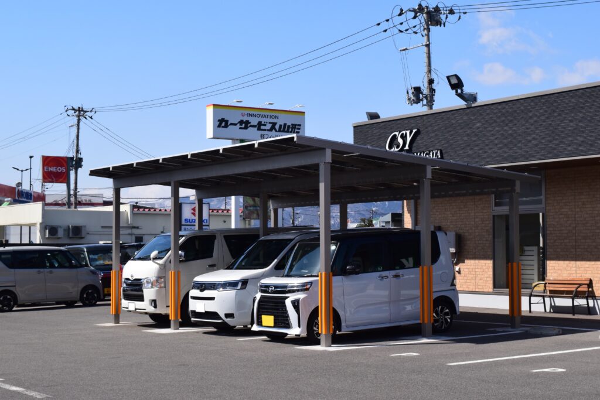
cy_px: 200
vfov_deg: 21.6
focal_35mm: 63
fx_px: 1050
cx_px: 300
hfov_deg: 31.9
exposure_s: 1/1250
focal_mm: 42
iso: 800
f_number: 13
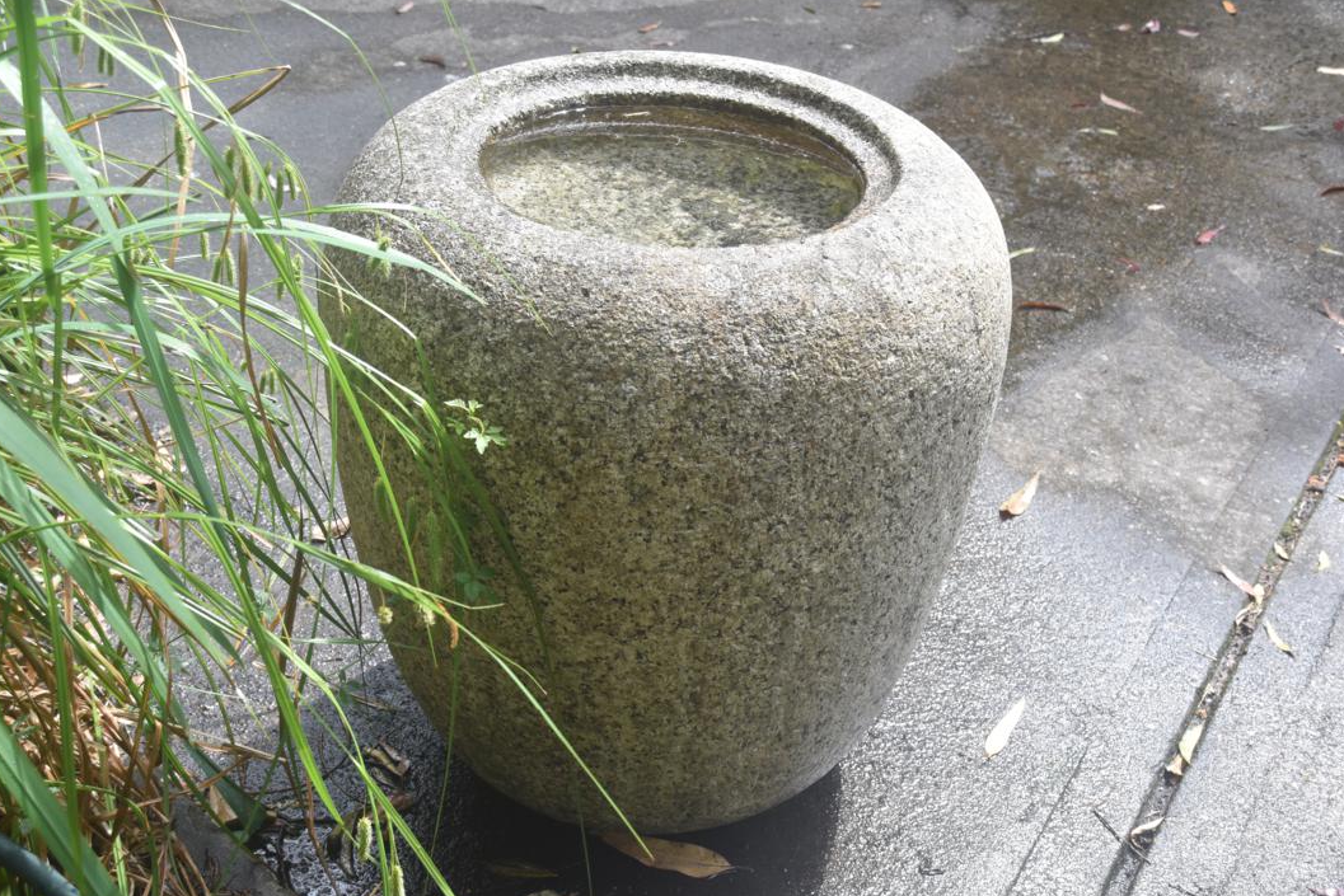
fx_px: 1493
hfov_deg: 48.5
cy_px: 453
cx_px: 675
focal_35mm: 40
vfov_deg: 33.4
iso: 400
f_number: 8
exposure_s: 1/250
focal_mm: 26
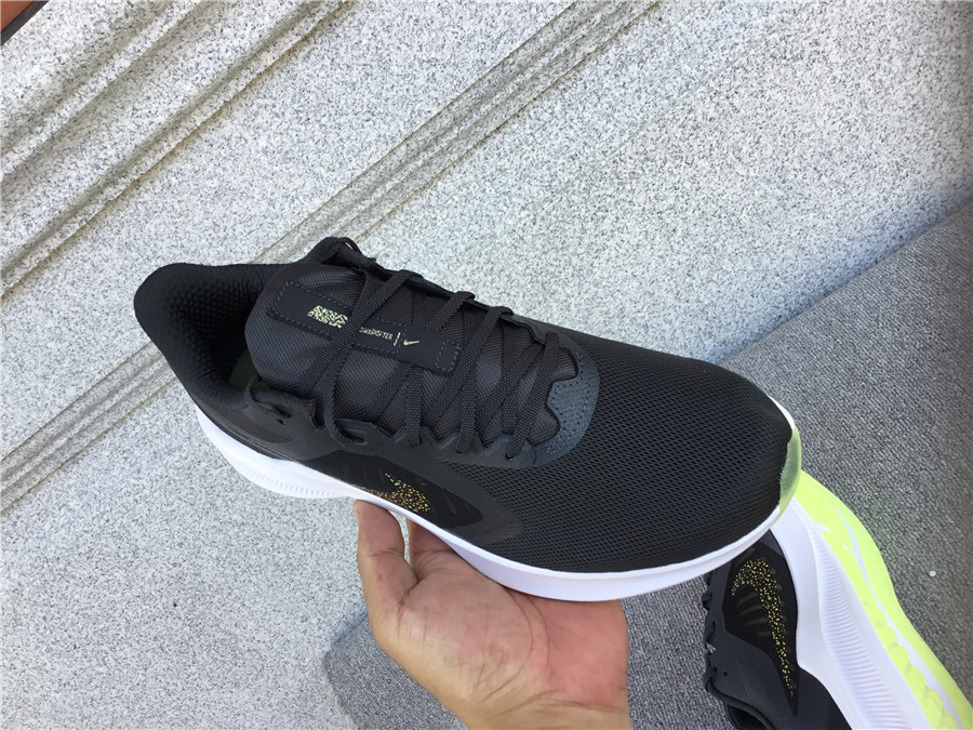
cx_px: 486
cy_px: 365
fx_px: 871
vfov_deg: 45.4
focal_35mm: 31
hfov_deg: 58.4
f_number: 2.4
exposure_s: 1/101
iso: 25
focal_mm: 3.3
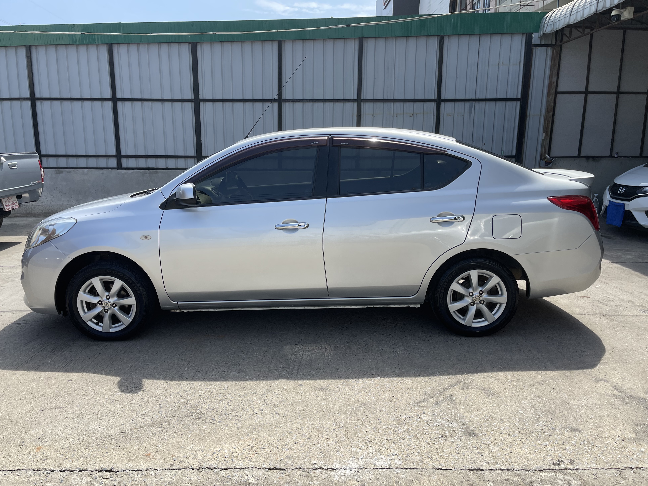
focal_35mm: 26
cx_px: 312
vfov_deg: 53.1
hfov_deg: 67.3
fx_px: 487
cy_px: 245
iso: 32
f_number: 1.6
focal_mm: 5.1
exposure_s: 1/2123
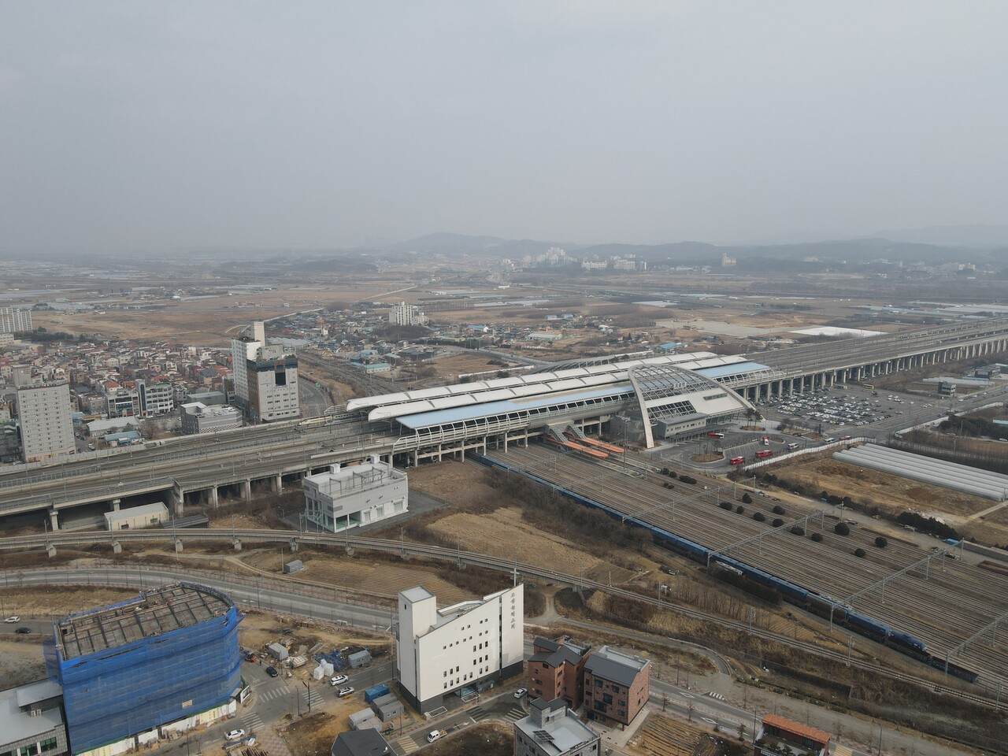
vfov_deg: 56.8
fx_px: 699
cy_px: 378
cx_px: 504
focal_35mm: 24
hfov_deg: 71.6
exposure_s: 1/800
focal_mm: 4.5
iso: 100
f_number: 2.8
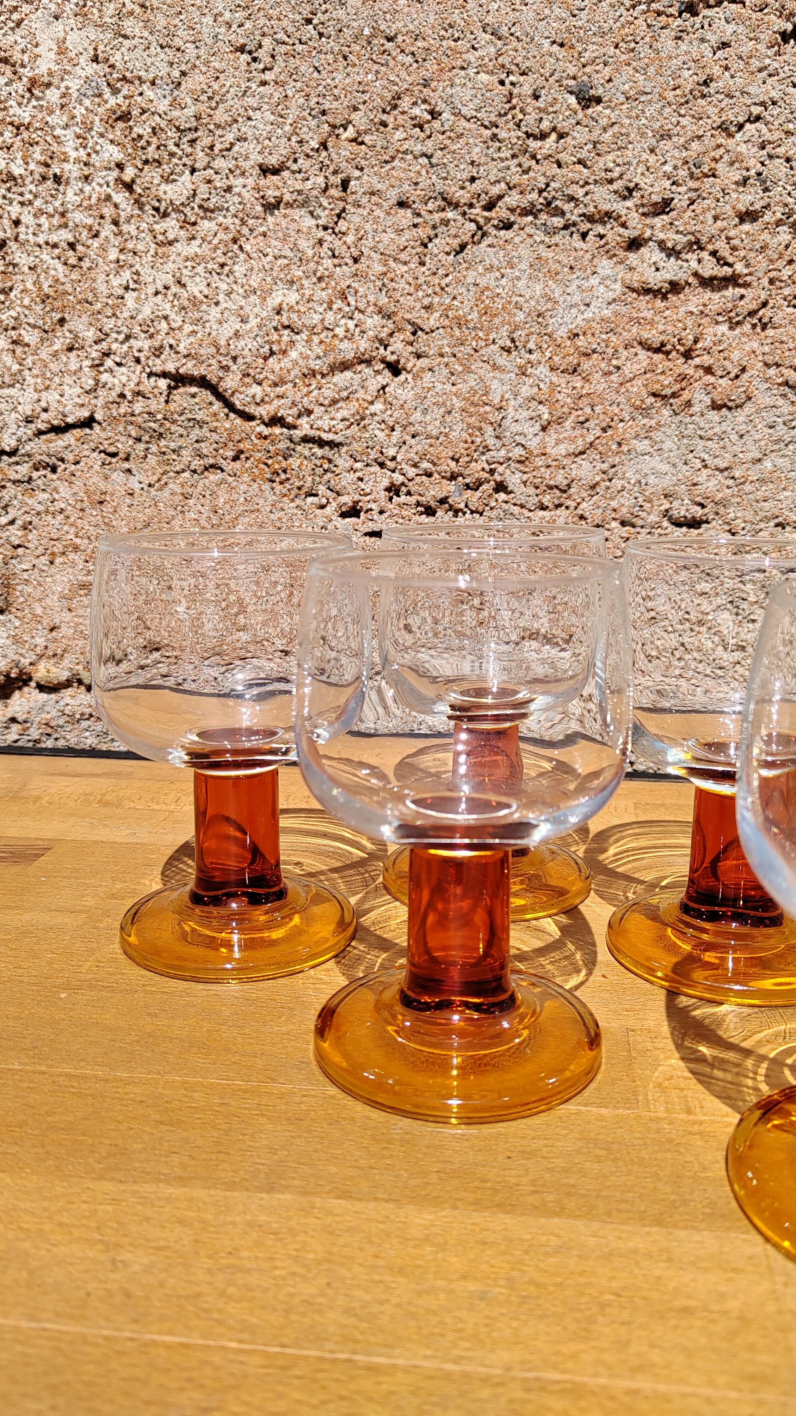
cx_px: 407
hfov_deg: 38.9
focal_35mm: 30
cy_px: 698
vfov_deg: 64.3
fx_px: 1126
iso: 100
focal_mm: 5.52
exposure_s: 1/1910
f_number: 1.9
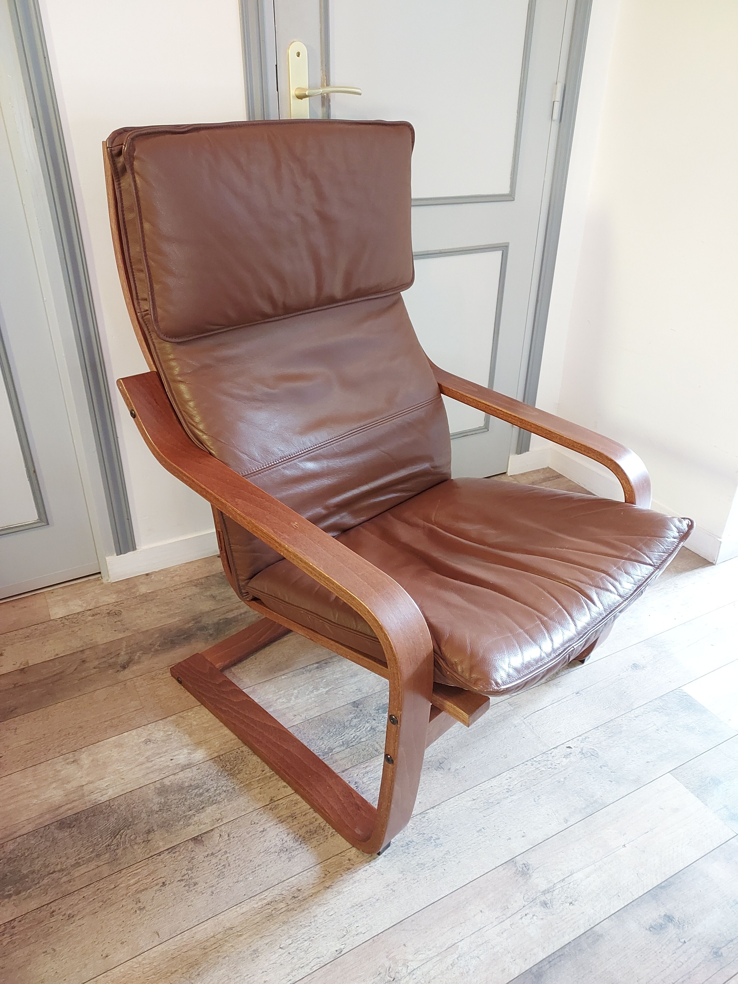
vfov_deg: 71.6
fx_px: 682
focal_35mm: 24
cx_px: 369
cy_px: 492
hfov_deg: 56.8
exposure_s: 1/25
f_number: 1.8
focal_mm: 4.6
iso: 800
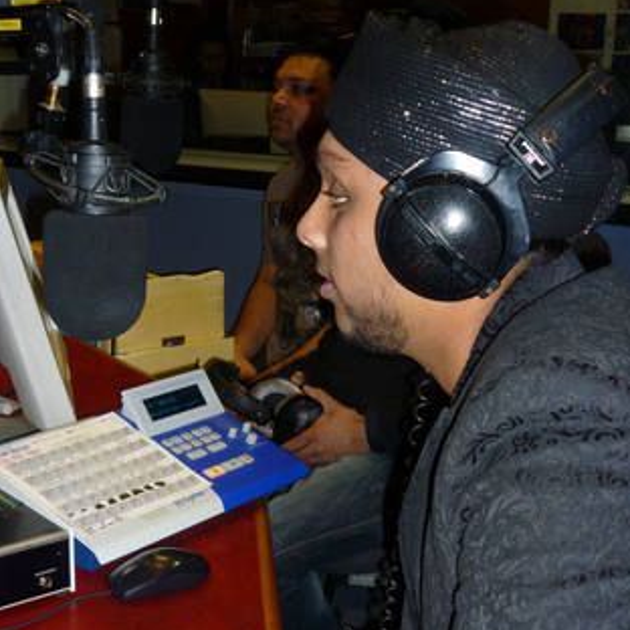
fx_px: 1153
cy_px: 400
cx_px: 316
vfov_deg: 30.4
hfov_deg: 30.6
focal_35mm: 56
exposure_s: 1/30
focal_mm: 8.2
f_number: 4.7
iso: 160
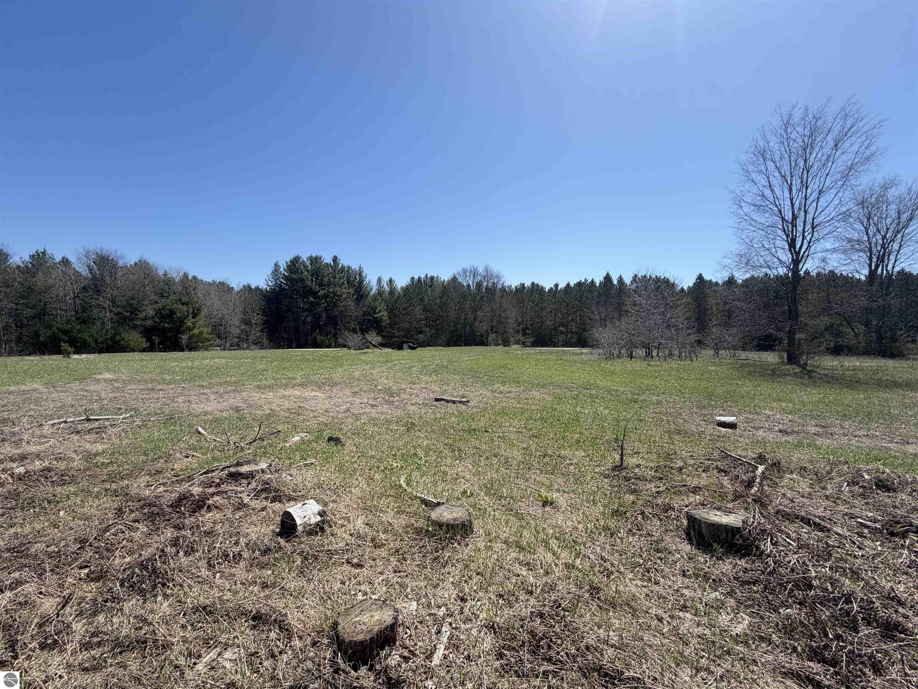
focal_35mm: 14
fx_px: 371
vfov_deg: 85.7
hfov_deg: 102.1
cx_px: 459
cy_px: 344
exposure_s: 1/701
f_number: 2.2
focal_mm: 2.22
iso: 40
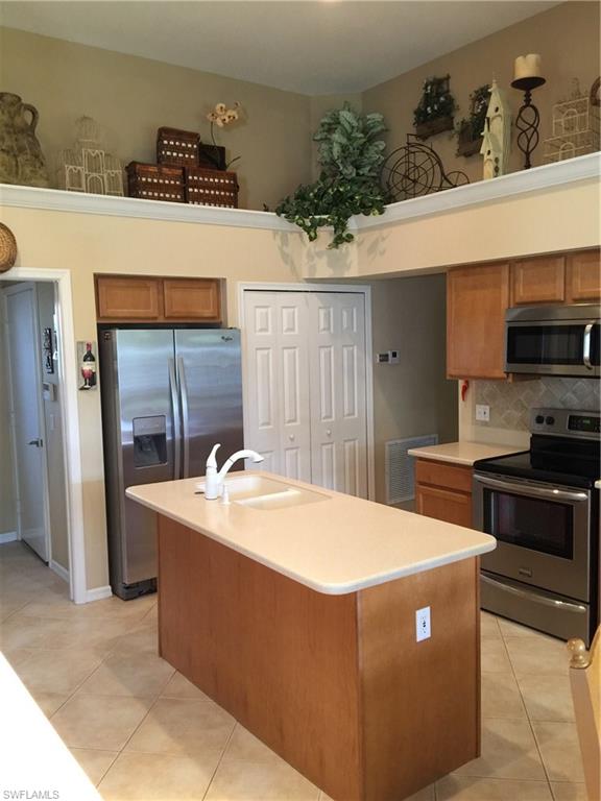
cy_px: 400
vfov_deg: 61.7
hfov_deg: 48.2
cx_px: 300
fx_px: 671
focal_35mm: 29
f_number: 2.2
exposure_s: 1/15
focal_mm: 4.15
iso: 100
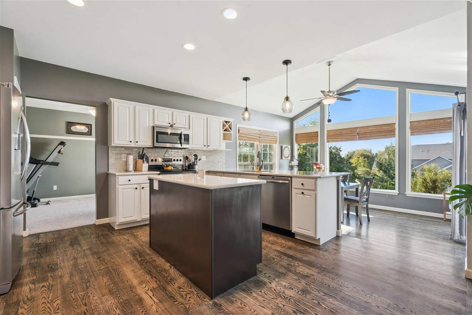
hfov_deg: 96.7
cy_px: 158
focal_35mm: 16
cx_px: 236
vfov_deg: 73.7
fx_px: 210
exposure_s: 1/8
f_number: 10
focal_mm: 16
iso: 400
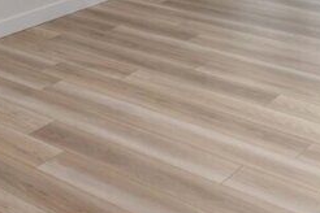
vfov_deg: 15.9
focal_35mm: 74
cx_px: -22
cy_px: -163
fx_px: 658
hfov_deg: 25.6
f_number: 7.1
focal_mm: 13
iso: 800
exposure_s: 1/30
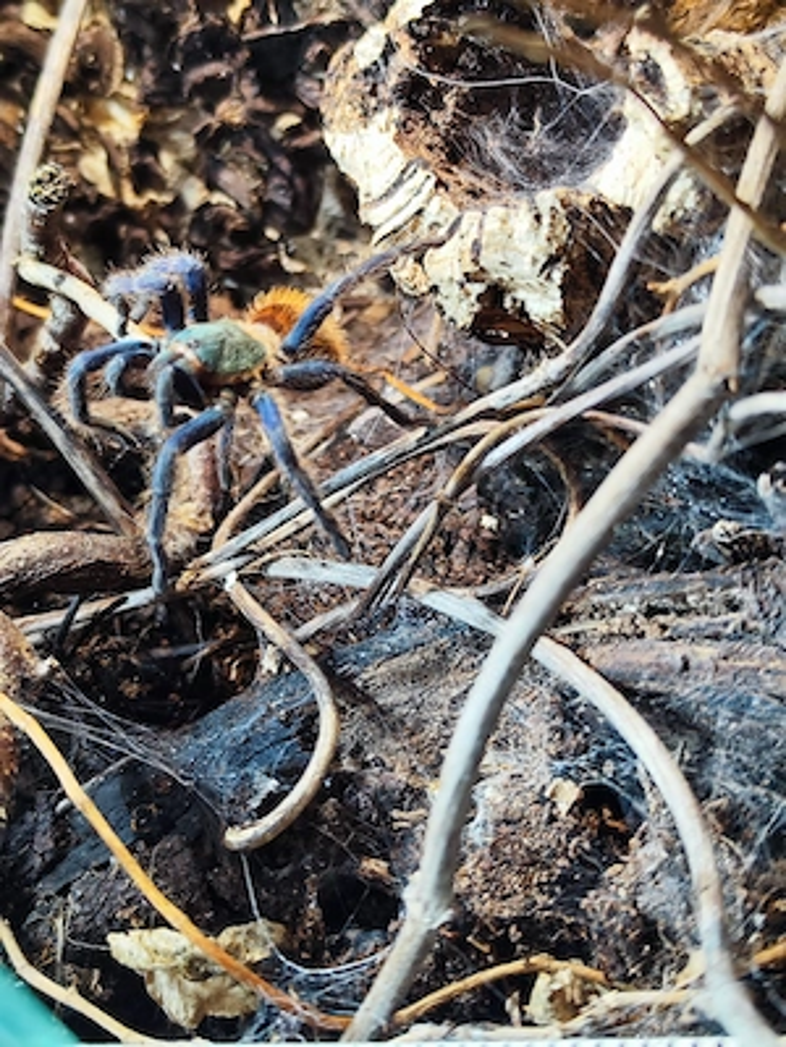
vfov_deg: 73.9
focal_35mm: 23
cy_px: 524
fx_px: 696
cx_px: 393
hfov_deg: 58.9
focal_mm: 7.01
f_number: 1.69
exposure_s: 1/100
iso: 365
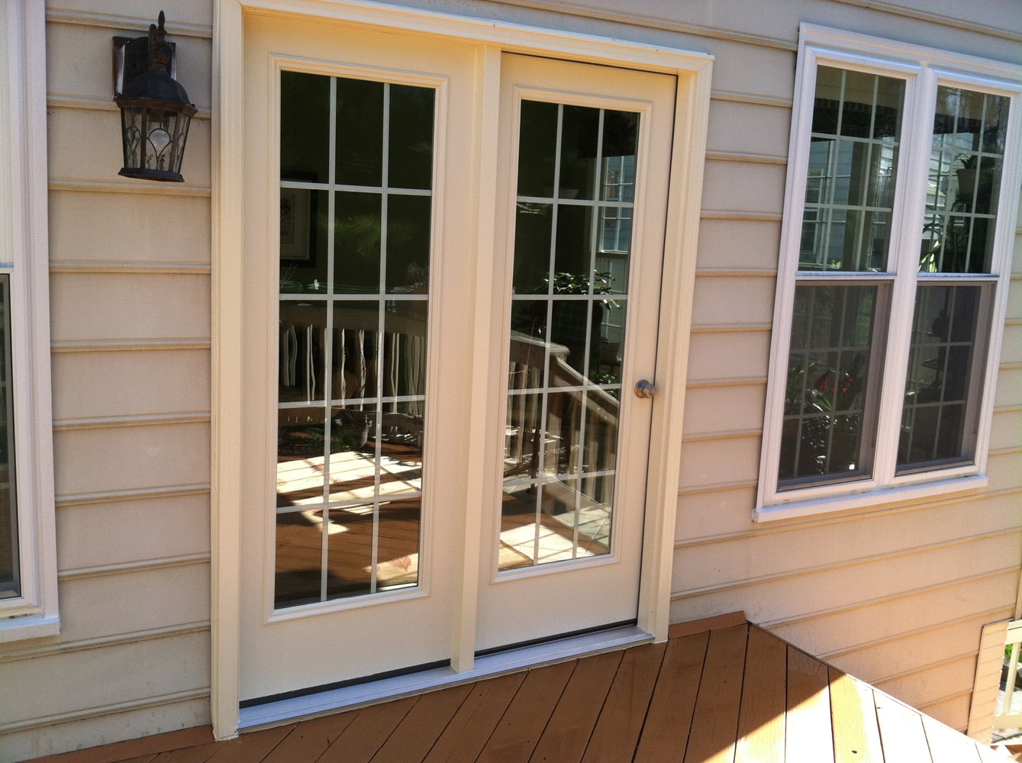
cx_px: 511
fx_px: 1032
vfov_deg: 40.6
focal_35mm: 35
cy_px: 382
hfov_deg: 52.7
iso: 80
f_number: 2.8
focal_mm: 3.85
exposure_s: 1/395
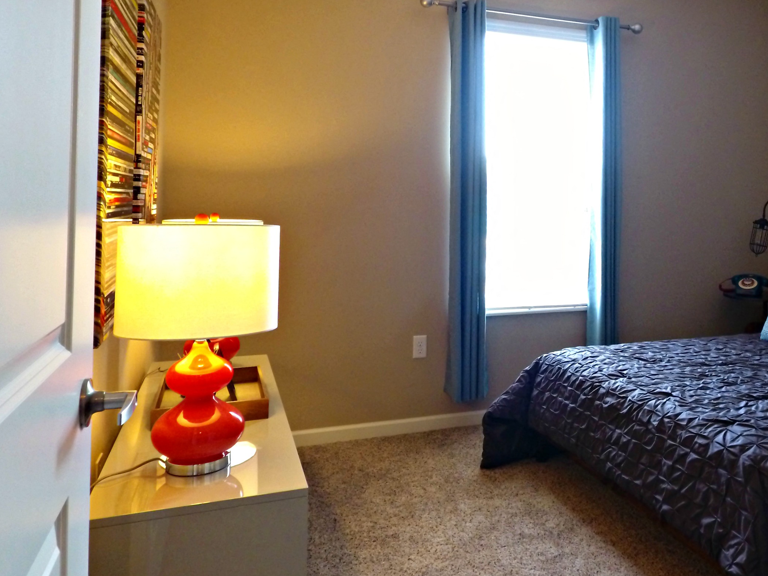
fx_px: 666
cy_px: 201
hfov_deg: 58.0
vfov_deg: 46.2
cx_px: 539
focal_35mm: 30
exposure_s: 1/12.5
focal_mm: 3.61
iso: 513
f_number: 2.8
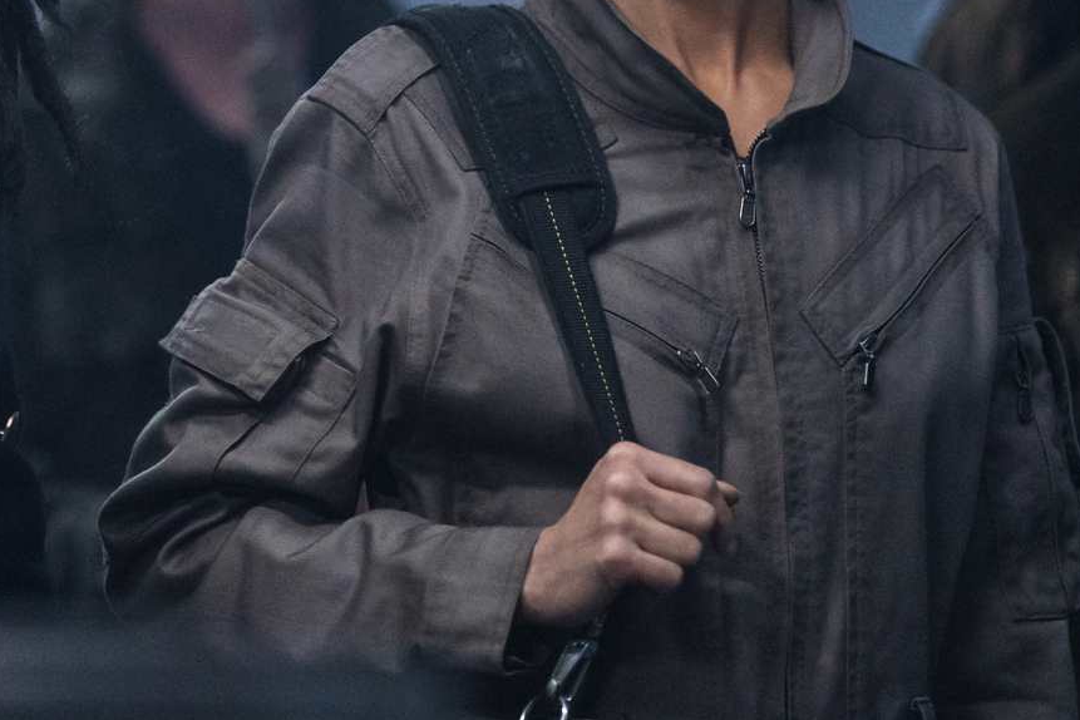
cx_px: 435
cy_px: 90
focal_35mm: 301
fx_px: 9029
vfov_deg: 4.6
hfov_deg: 6.8
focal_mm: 135
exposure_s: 1/125
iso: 4000
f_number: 1.8
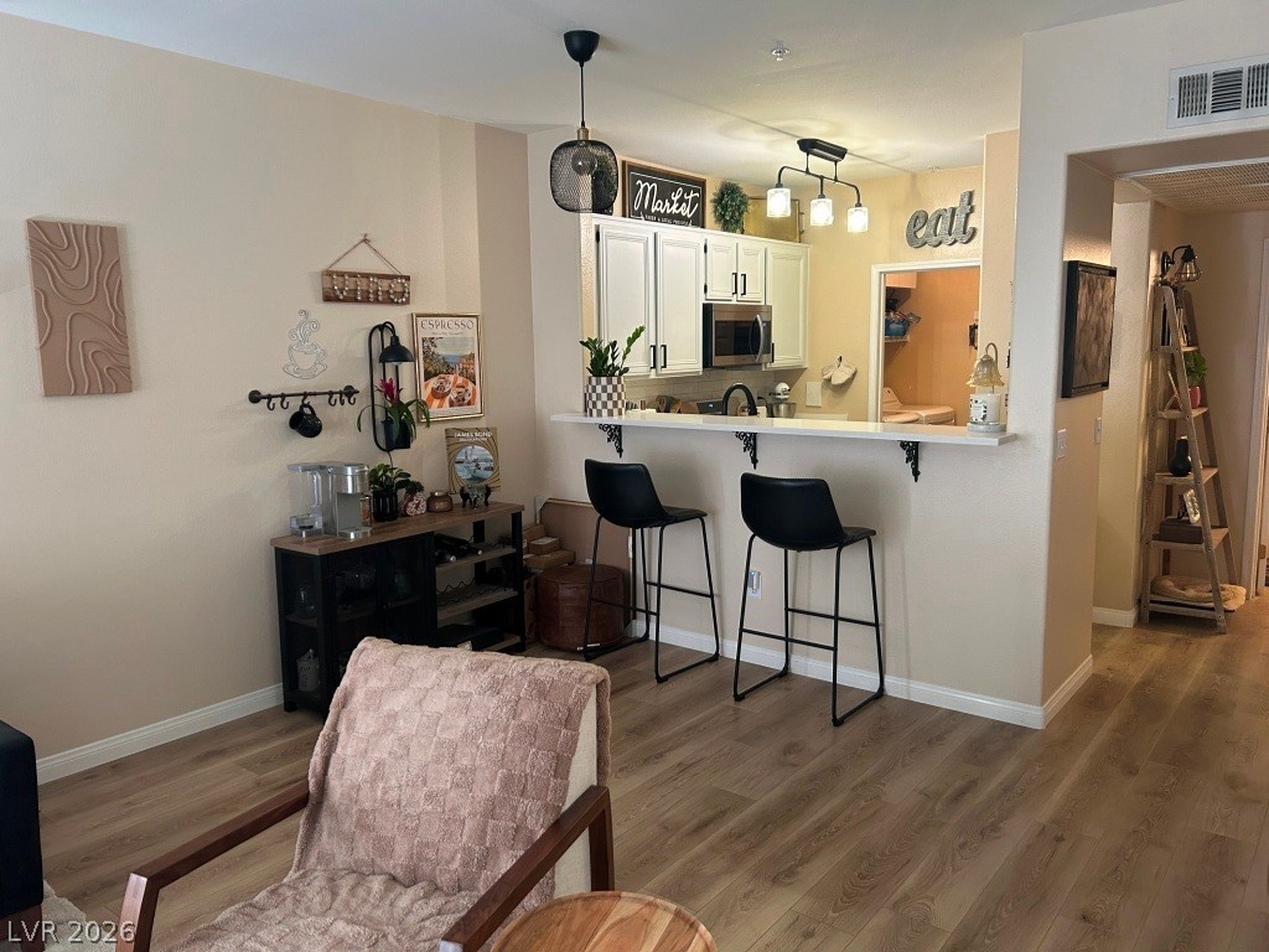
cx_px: 634
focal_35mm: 26
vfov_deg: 53.1
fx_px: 953
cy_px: 476
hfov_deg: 67.3
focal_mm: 5.7
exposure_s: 1/60
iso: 200
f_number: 1.5
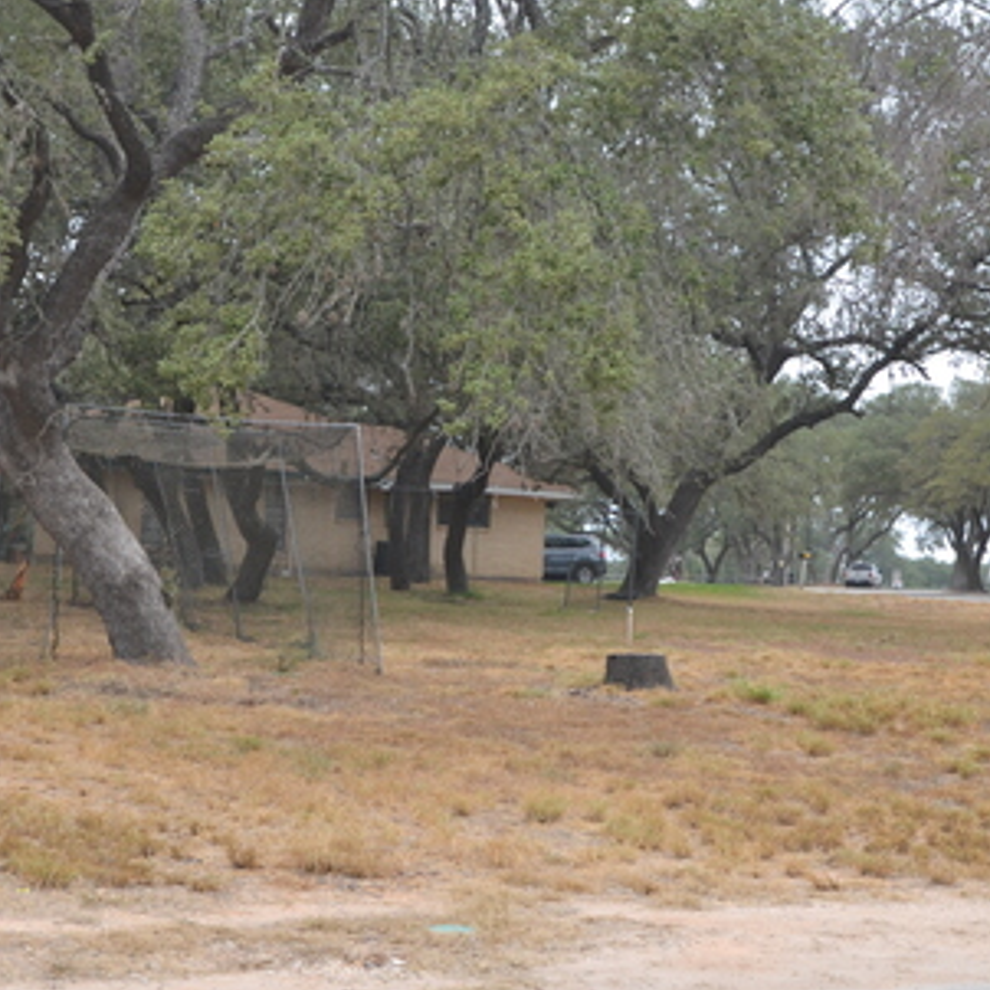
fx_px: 2265
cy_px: 423
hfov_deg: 24.6
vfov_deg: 24.6
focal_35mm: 70
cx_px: 633
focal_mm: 26
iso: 400
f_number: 5.6
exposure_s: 1/125
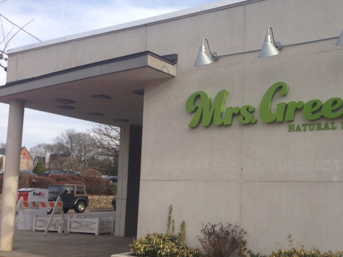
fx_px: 416
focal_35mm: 42
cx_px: 218
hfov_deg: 44.4
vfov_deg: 34.3
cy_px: 146
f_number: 2.4
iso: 50
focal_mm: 4.12
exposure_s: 1/889
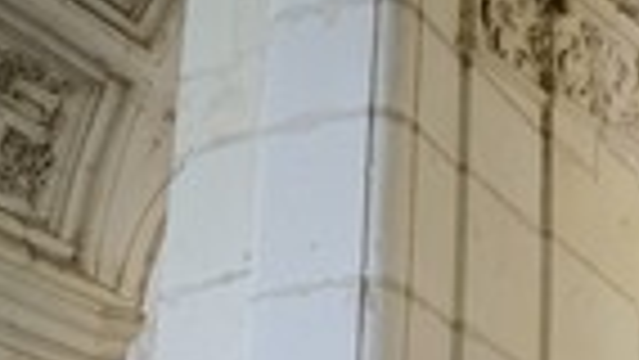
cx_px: 826
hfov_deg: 28.5
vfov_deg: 17.1
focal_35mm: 61
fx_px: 1026
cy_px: 603
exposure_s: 1/2
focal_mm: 13
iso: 100
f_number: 8
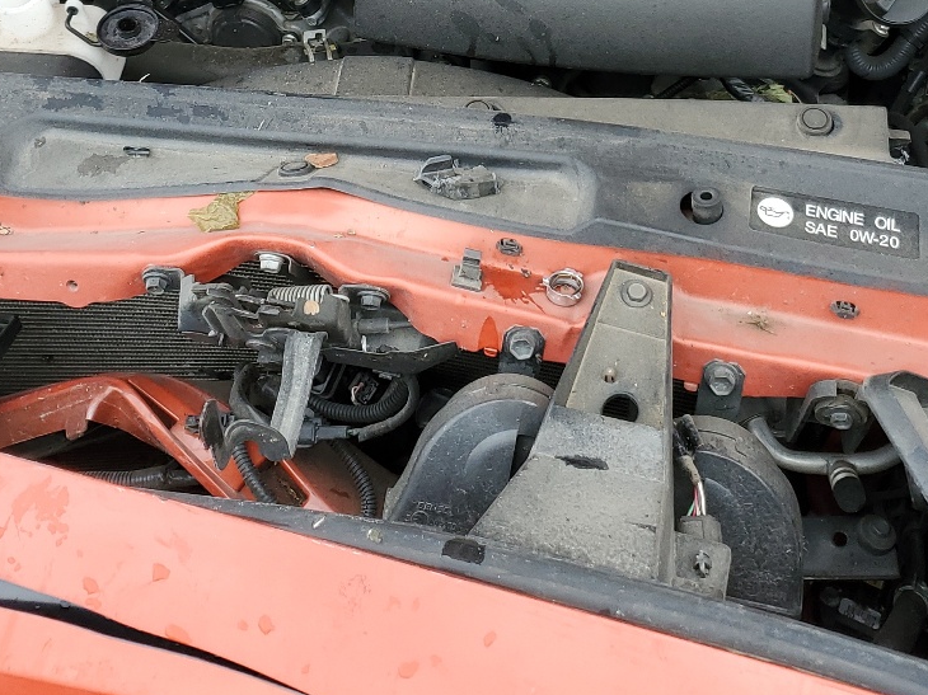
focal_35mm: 57
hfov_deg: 33.8
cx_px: 515
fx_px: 1528
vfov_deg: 24.1
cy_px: -55
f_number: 1.5
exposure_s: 1/217
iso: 50
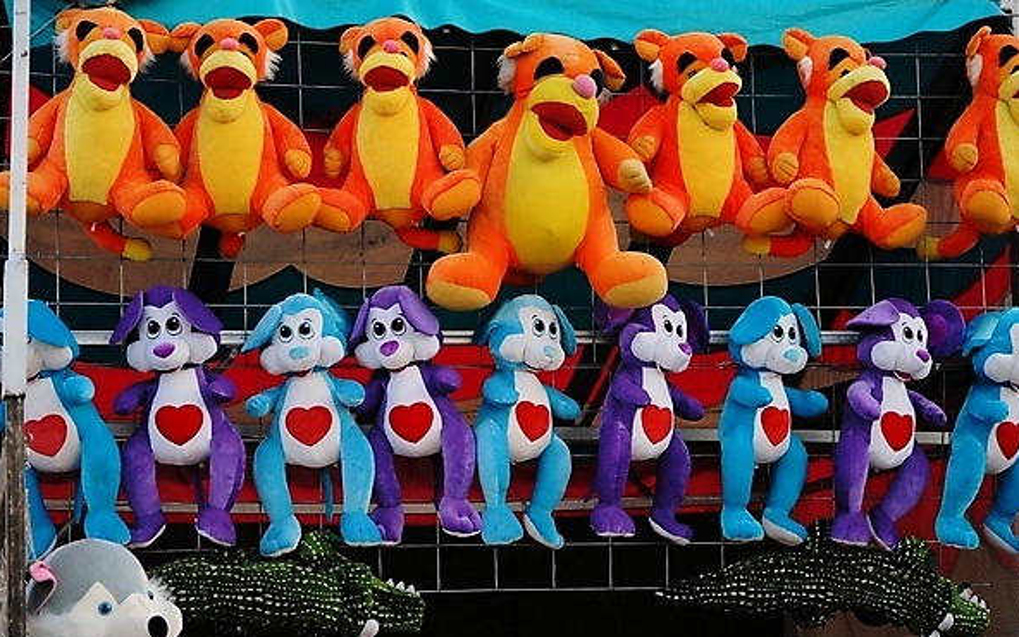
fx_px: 2833
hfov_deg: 20.4
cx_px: 510
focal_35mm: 102
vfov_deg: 12.8
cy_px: 317
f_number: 5.3
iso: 400
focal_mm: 66
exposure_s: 1/500
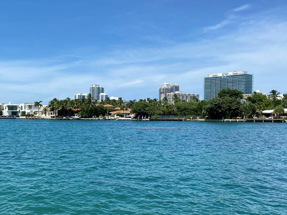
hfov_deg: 43.8
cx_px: 62
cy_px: 131
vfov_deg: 35.0
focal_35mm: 41
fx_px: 340
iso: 32
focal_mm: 4.25
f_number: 1.8
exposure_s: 1/3497
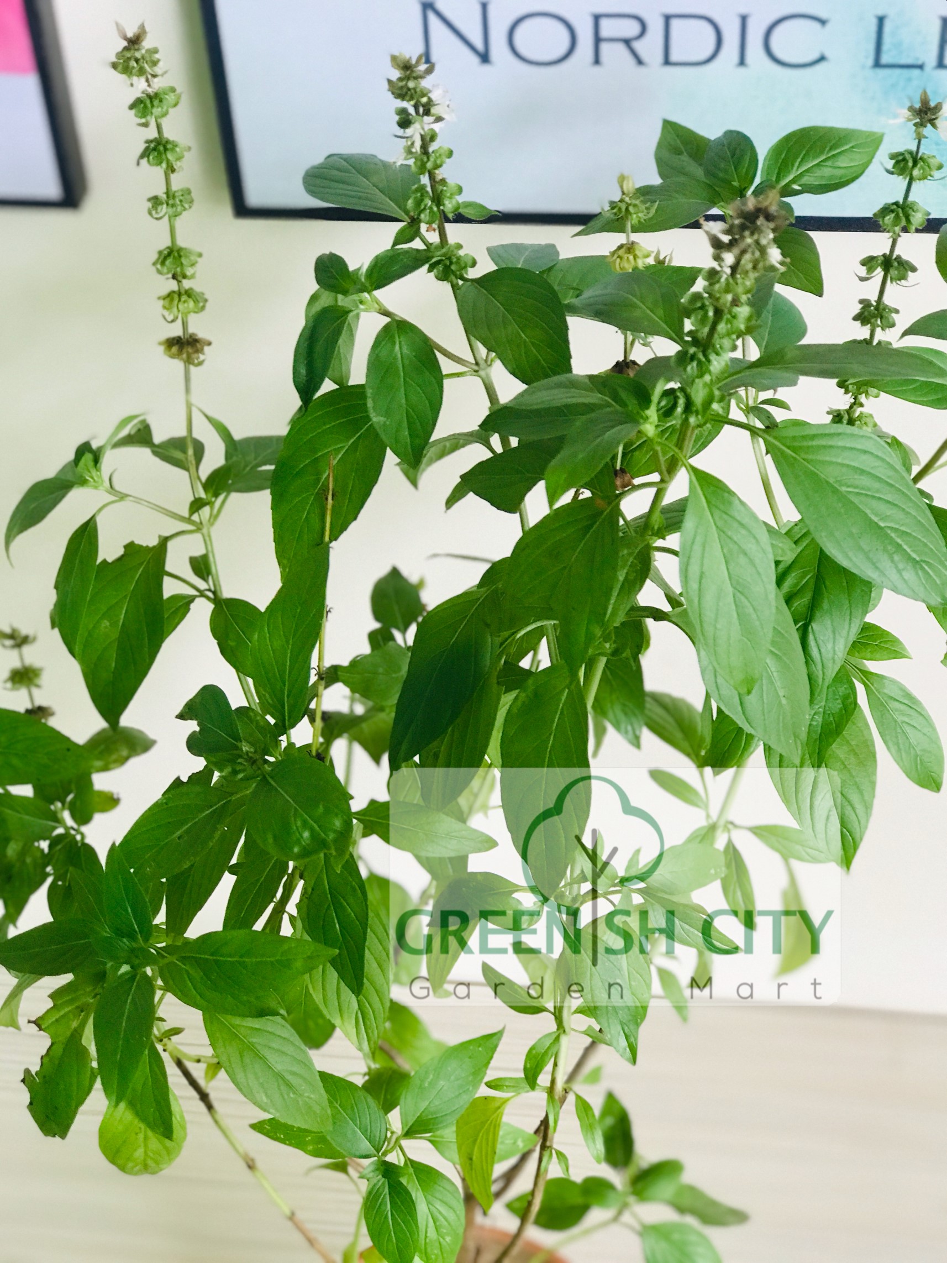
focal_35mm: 57
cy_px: 632
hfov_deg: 25.7
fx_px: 2079
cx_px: 474
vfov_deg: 33.8
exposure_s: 1/50
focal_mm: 6.6
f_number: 2.8
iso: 64
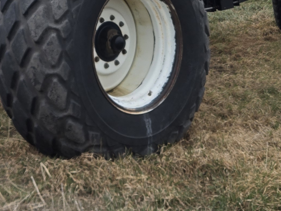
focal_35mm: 88
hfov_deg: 21.8
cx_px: 40
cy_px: -181
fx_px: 714
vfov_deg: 14.5
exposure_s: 1/1488
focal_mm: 5.4
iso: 25
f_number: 1.8
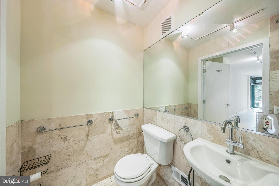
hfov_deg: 112.6
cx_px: 140
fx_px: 93
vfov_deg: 90.0
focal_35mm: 12
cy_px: 93
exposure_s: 1/5
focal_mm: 8
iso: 125
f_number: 6.4
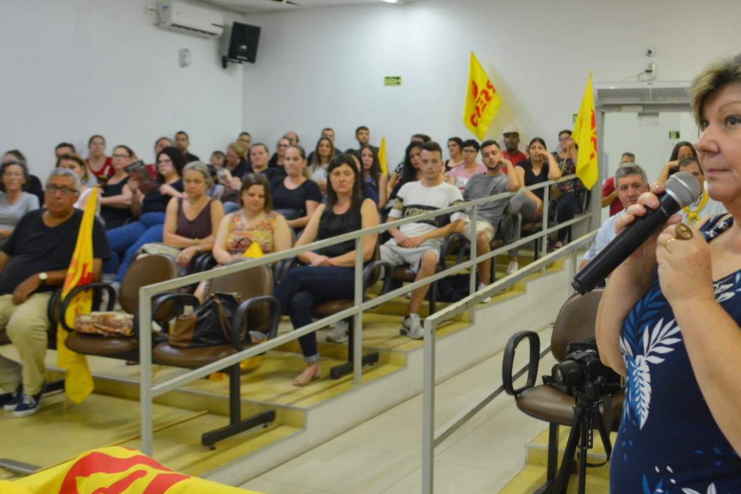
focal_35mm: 40
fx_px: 823
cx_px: 463
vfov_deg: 33.4
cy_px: 213
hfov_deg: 48.0
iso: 800
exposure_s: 1/60
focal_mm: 18
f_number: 4
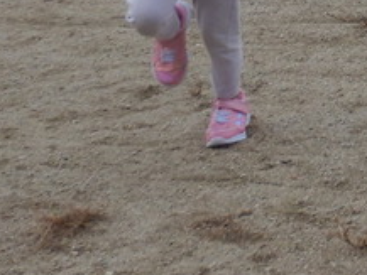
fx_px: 1952
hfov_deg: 10.3
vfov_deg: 7.9
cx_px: 611
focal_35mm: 184
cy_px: -160
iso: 125
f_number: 4.2
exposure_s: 1/500
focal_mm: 7.2
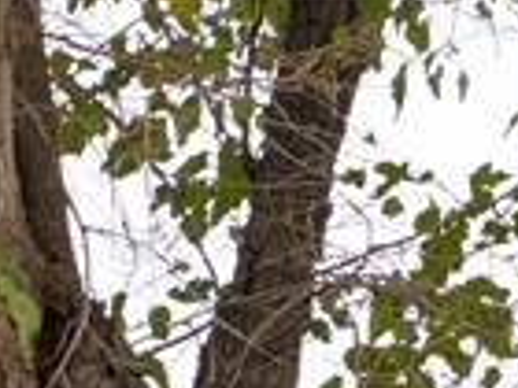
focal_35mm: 275
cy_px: 1323
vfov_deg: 5.0
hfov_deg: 6.3
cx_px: -1267
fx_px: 4115
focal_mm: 37
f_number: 7.1
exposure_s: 1/200
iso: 125
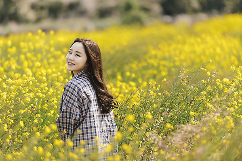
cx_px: 121
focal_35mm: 200
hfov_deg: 10.3
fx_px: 1345
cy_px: 80
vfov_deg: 6.9
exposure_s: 1/1000
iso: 100
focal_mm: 200
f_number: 2.8
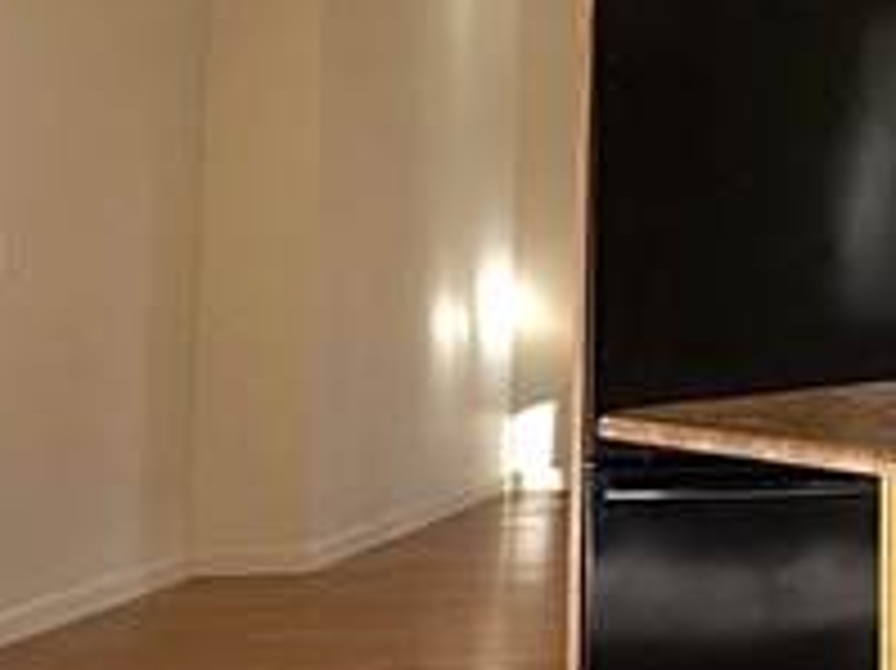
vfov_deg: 20.0
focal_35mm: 72
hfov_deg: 21.8
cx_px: 1400
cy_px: 54
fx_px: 1863
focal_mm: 2.22
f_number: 2.2
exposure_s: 1/133
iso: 40
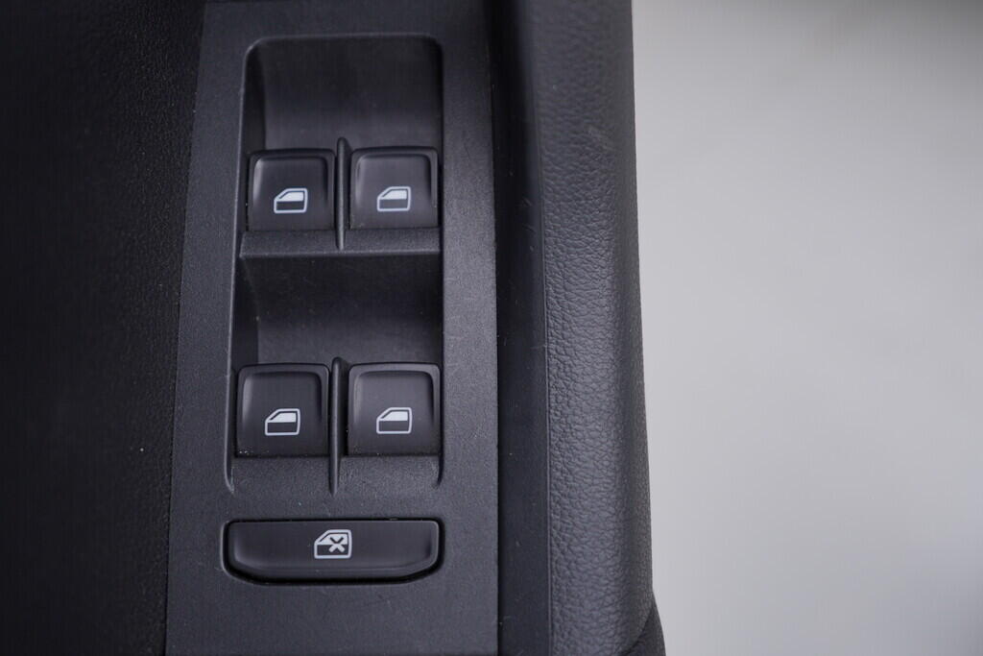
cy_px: 328
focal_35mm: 36
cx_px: 492
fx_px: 983
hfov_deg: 53.1
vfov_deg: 36.9
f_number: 3.2
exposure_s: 1/50
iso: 125
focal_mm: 24
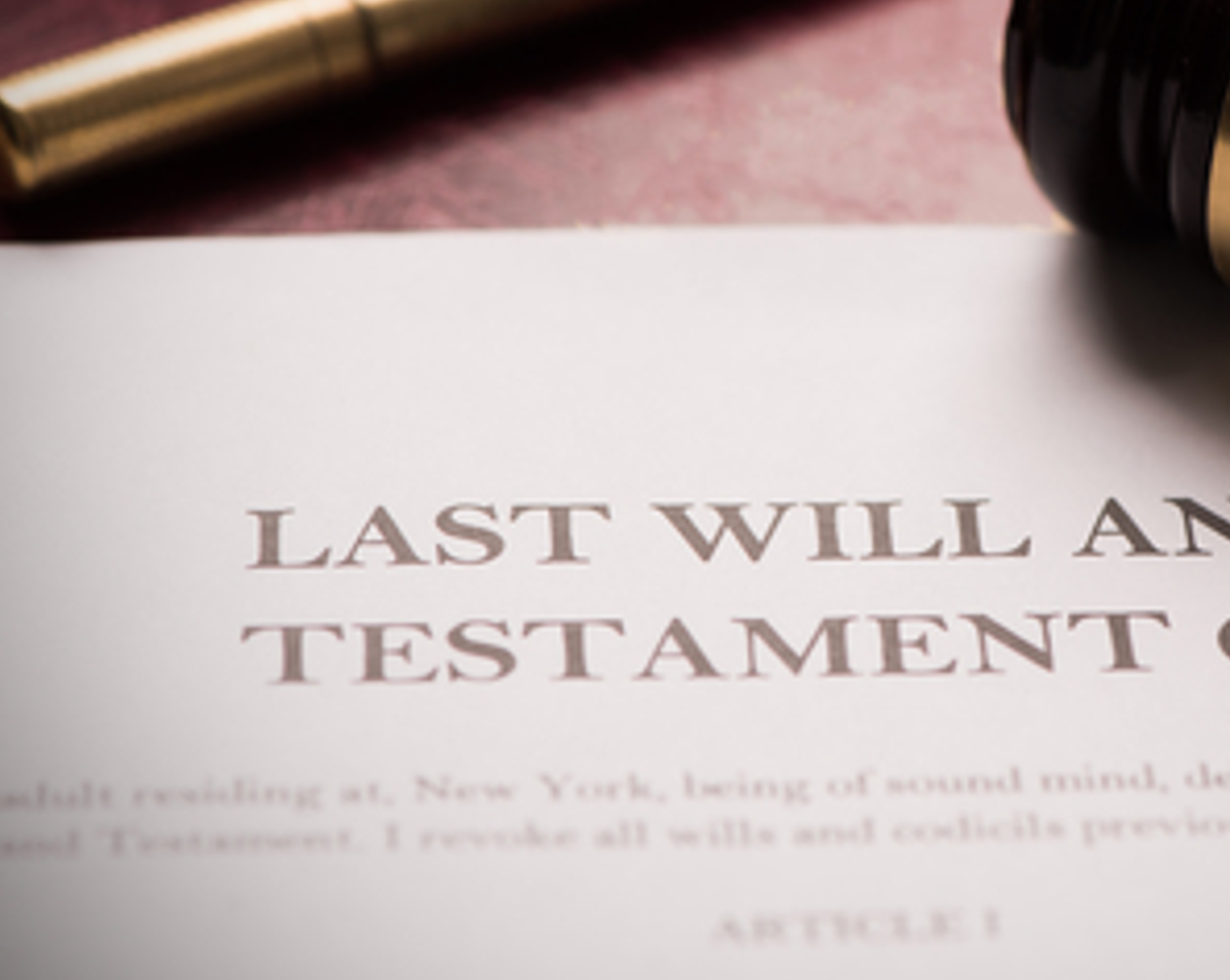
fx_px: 5817
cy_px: 320
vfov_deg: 9.6
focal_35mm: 160
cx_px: 898
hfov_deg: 12.0
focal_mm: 105
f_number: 6.3
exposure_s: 1/125
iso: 64
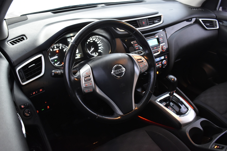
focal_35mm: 31
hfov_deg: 60.3
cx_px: 110
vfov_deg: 42.3
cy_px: 75
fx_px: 195
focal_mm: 20
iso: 1250
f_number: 5
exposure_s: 1/8
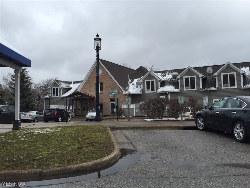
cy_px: 94
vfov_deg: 48.2
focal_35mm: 29
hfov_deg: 61.7
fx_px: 209
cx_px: 125
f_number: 2.2
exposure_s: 1/1582
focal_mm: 4.15
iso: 32
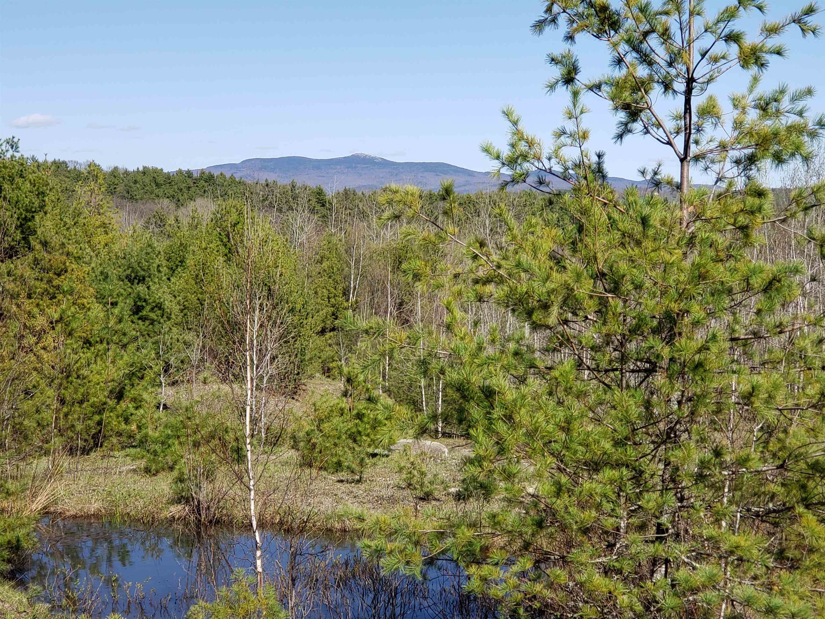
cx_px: 412
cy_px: 310
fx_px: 1239
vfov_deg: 28.0
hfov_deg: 36.8
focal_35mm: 52
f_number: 2.4
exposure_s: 1/679
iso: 32
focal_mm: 6
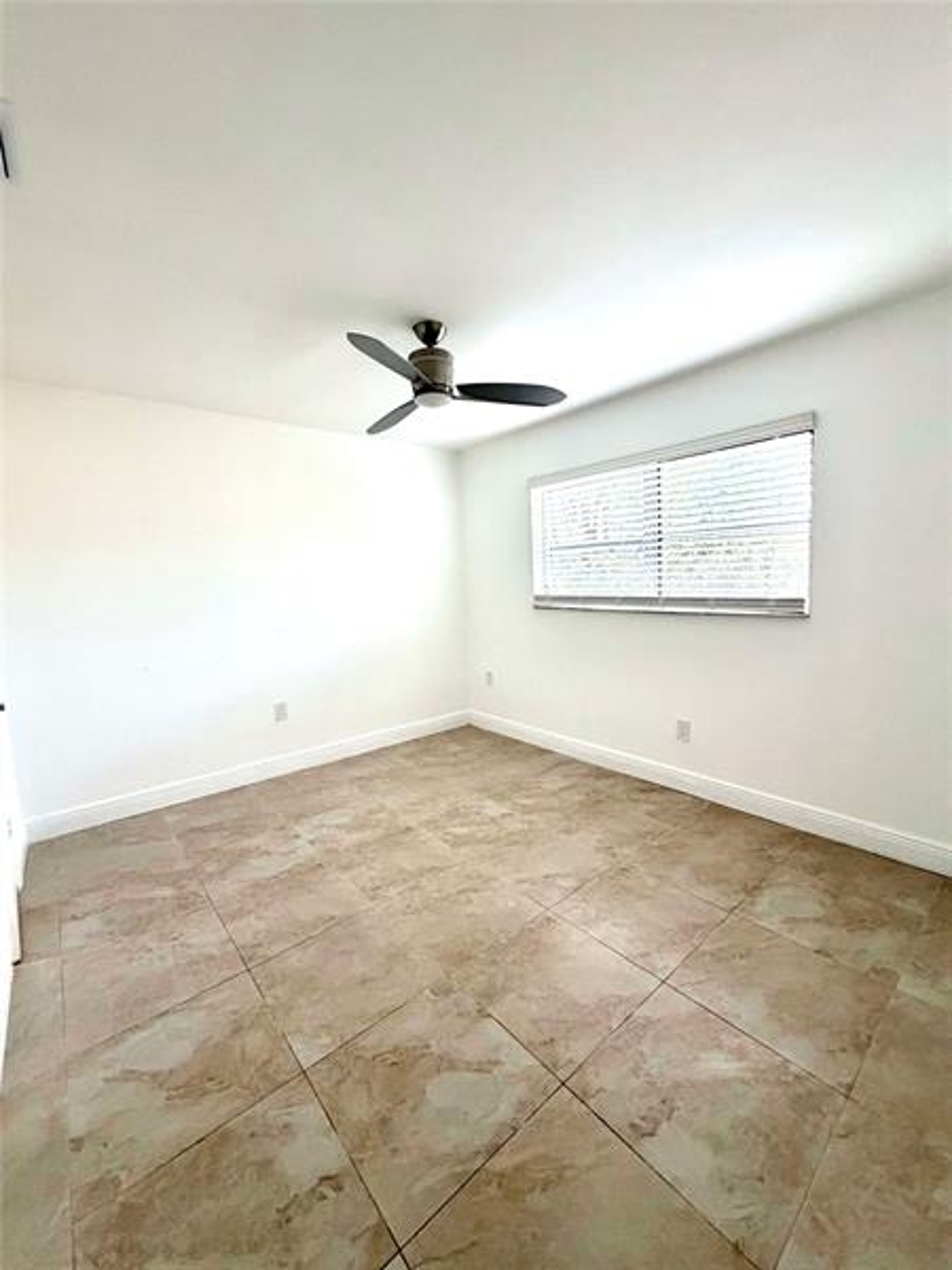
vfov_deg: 102.1
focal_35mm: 14
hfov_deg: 85.7
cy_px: 635
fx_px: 513
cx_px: 476
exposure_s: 1/109
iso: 320
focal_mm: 2.22
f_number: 2.2
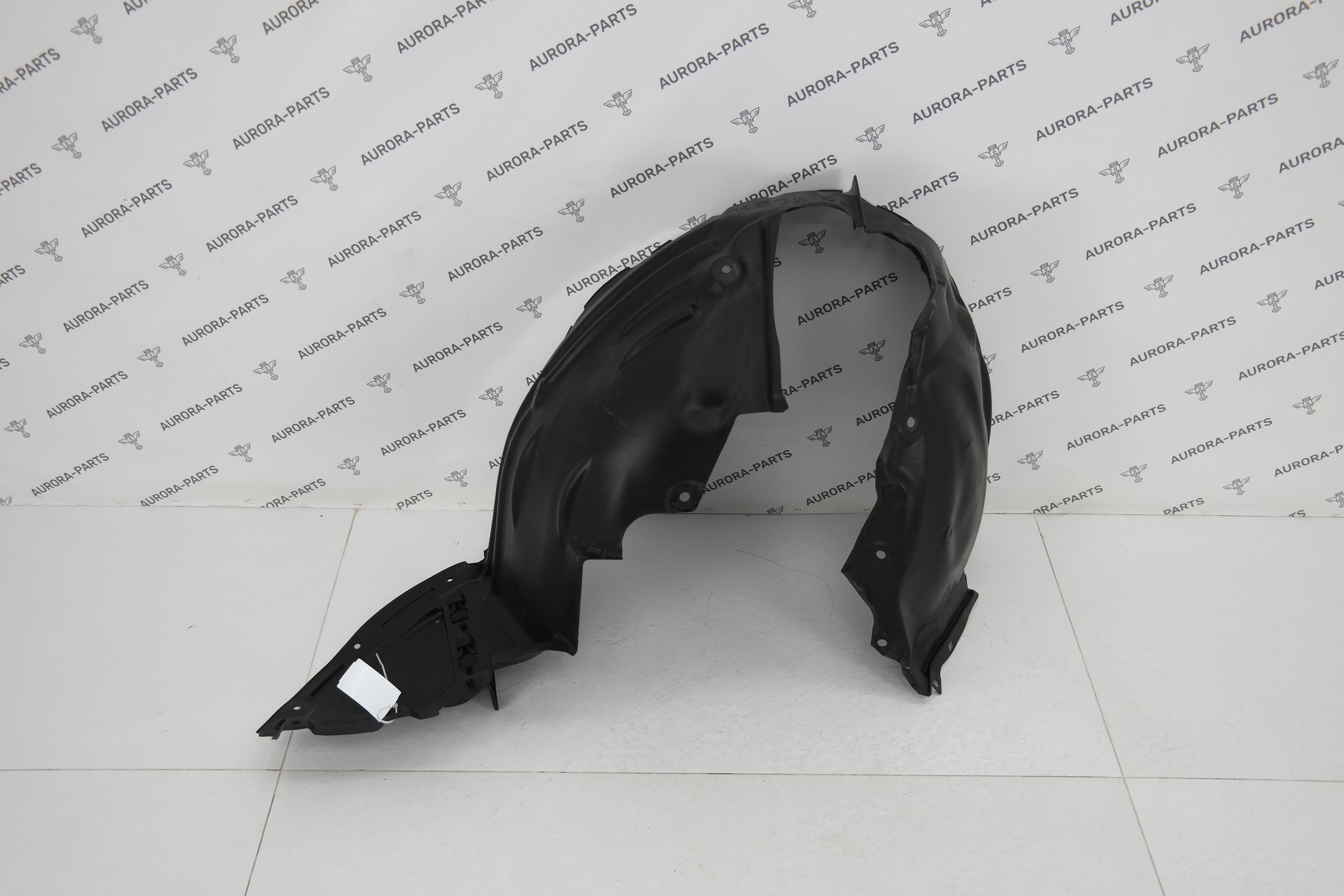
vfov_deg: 36.9
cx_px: 672
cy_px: 448
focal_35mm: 36
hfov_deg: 53.1
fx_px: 1344
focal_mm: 24
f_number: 4
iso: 200
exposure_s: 1/100
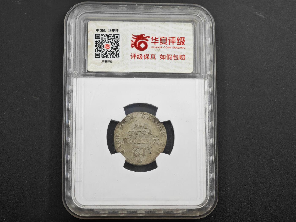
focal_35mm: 89
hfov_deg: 22.0
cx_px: 148
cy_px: 111
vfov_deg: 16.6
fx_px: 761
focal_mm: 12.28
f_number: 1.8
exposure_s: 1/350
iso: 250
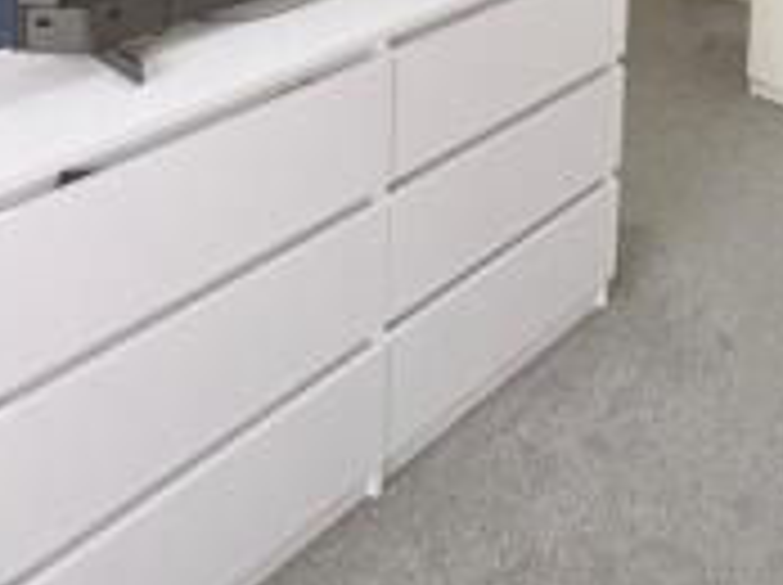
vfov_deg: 24.3
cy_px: -286
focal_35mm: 47
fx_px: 1062
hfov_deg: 40.3
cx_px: 466
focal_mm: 2.22
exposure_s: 1/50
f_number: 2.2
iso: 200
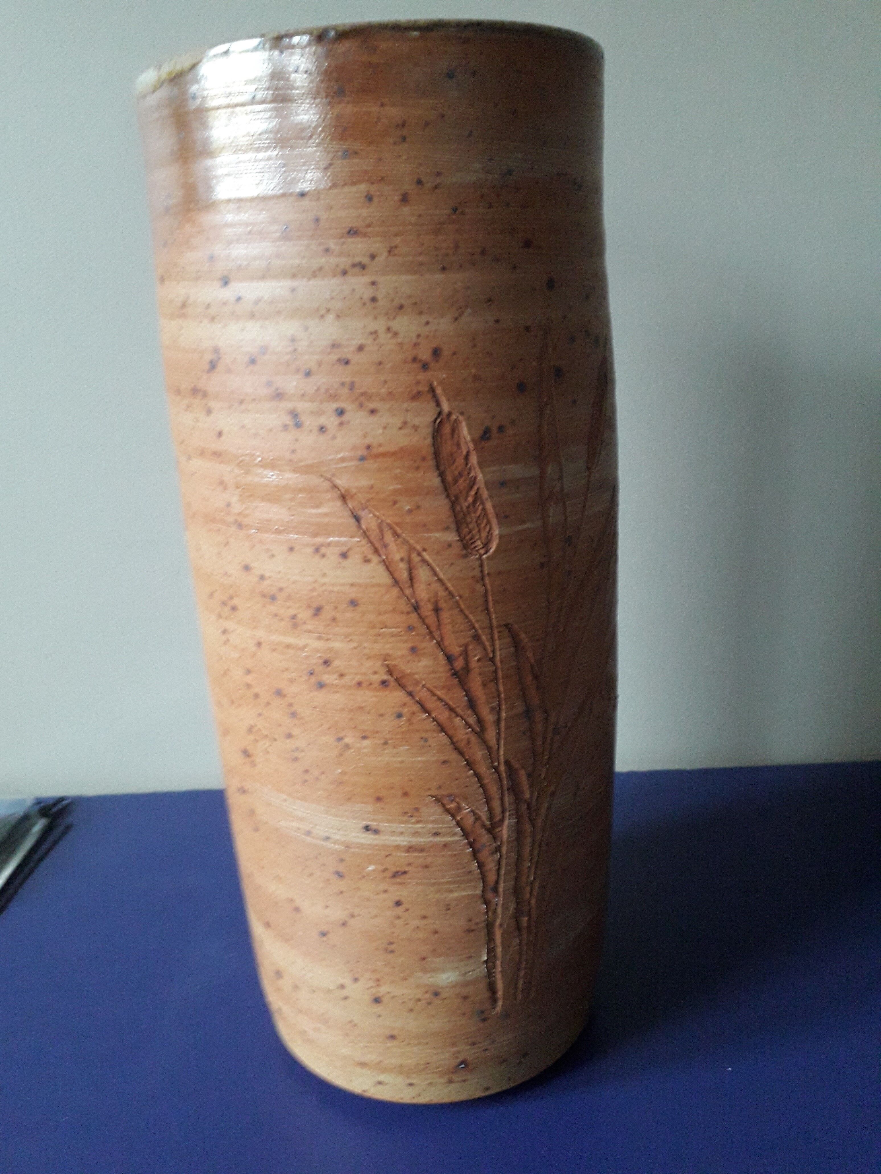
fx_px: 916
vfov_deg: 65.3
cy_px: 587
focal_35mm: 27
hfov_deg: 51.4
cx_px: 440
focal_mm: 3.6
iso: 250
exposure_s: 1/25
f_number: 1.9
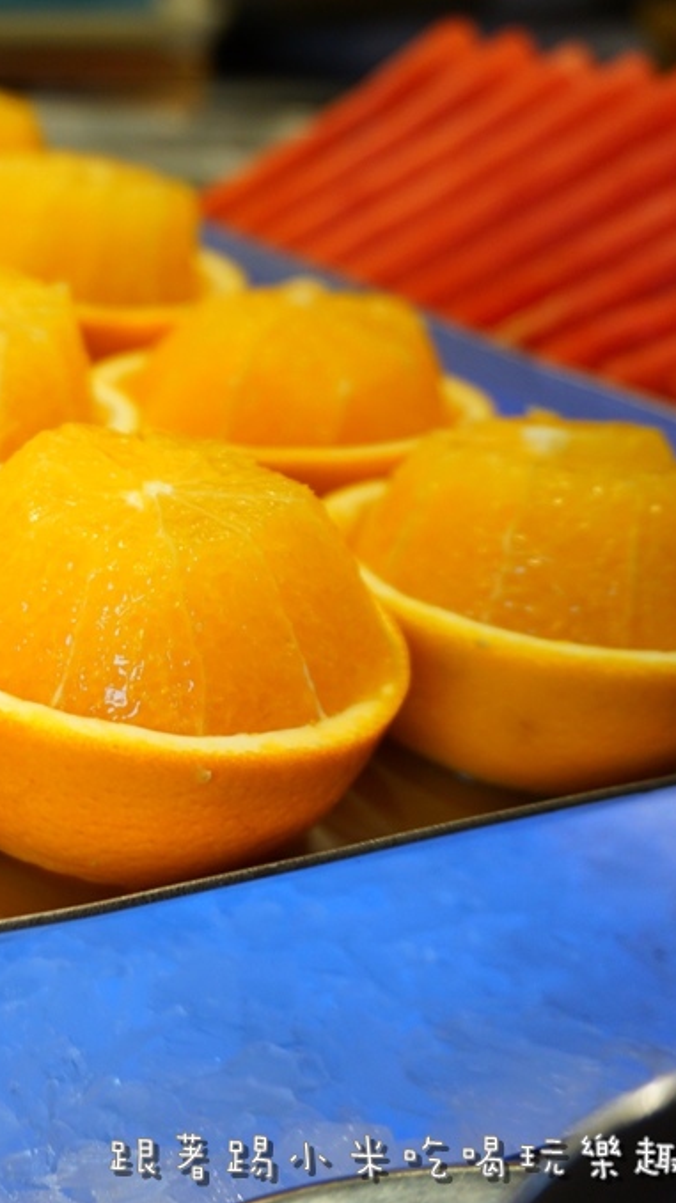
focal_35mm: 57
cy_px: 604
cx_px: -208
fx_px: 1818
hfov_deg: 19.4
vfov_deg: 36.6
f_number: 4.5
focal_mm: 24
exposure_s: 1/60
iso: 320
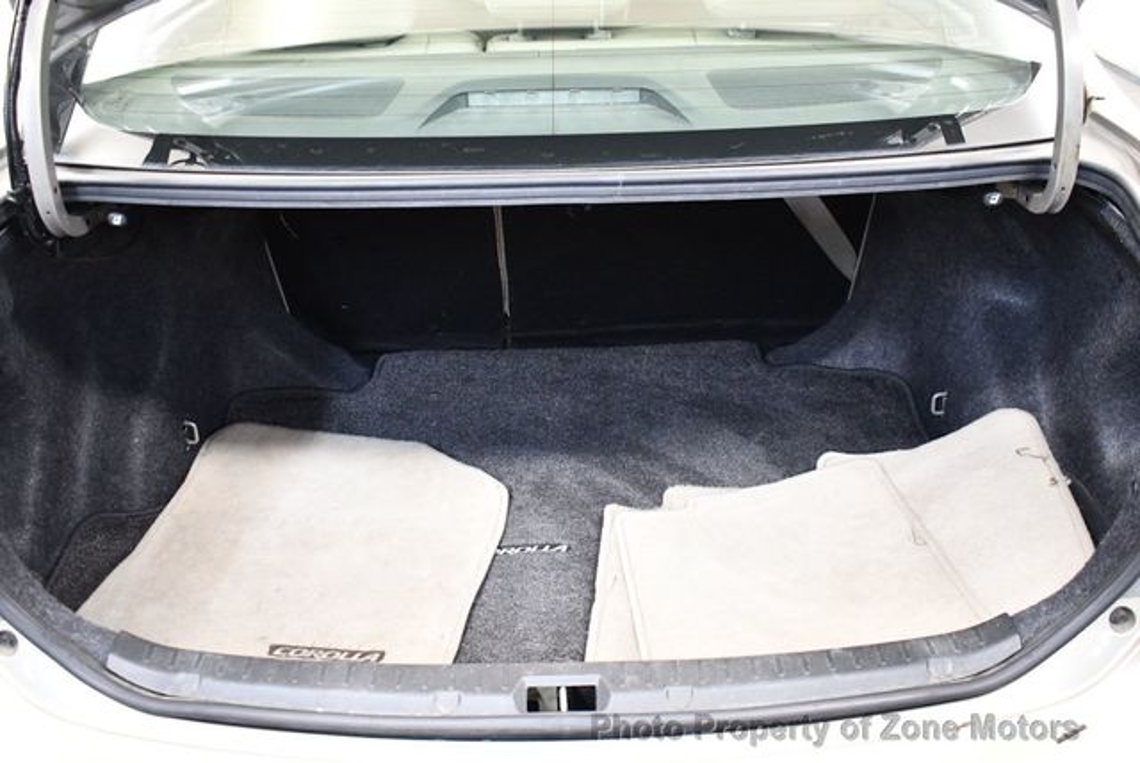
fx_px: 1141
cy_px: 382
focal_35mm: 36
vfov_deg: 36.9
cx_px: 570
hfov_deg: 53.1
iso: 4000
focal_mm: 18
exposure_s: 1/60
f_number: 3.5
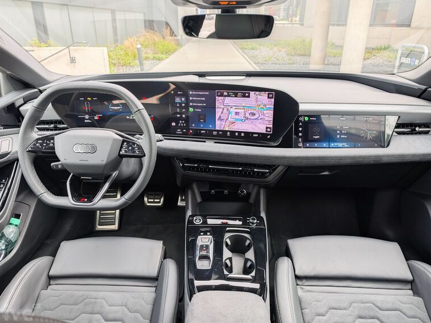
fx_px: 311
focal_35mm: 25
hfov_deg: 69.4
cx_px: 204
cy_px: 152
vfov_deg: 54.8
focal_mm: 8.72
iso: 400
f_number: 2
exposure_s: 1/72.2
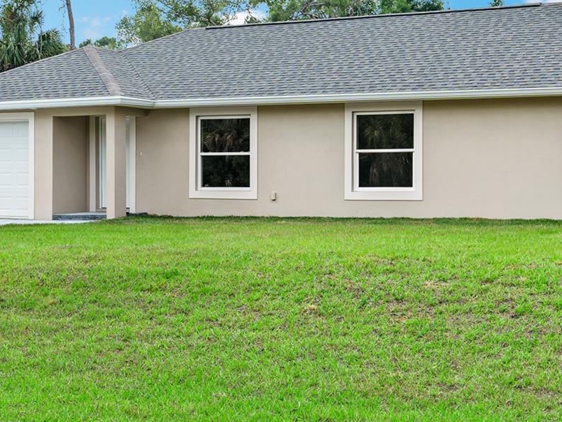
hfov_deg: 29.4
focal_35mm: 66
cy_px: 163
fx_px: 1072
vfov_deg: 22.2
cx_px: 312
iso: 50
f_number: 7.1
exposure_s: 1/25
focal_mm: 23
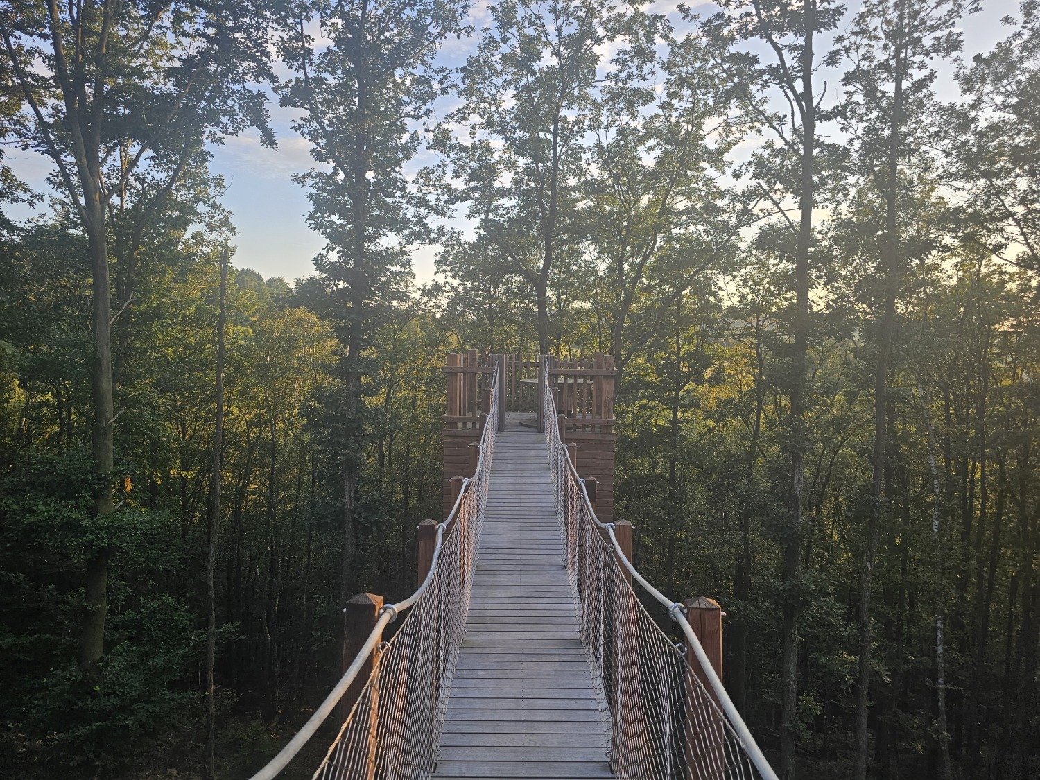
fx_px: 691
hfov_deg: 73.9
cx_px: 520
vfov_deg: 58.9
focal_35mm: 23
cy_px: 390
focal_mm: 6.3
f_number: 1.7
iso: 50
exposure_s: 1/359
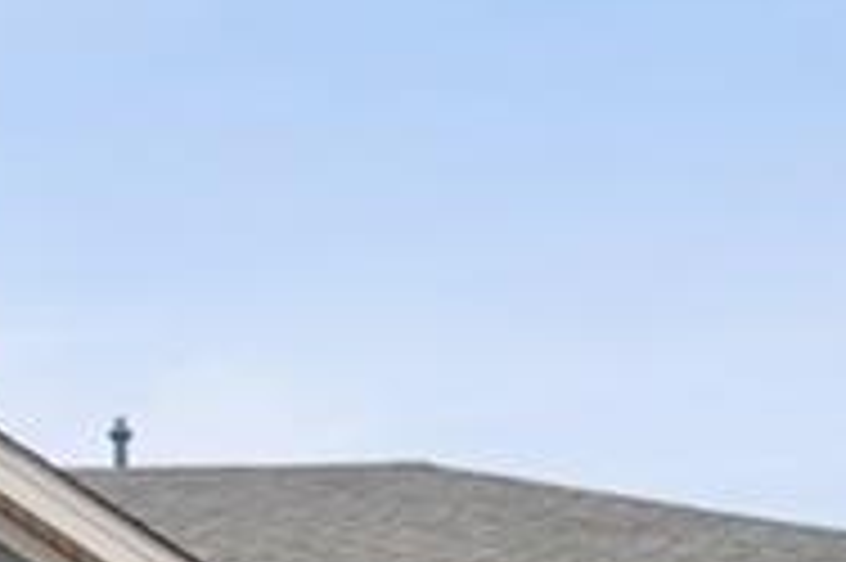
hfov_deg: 16.8
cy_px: 1302
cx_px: 76
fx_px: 2817
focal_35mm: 120
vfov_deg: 10.1
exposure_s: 1/60
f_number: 11
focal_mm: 22
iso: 200
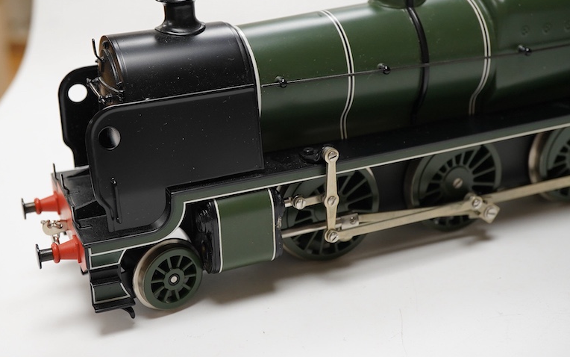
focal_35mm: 54
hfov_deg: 37.4
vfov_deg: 24.0
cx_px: 237
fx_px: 839
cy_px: 146
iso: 1250
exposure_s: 1/125
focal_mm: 30
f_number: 9
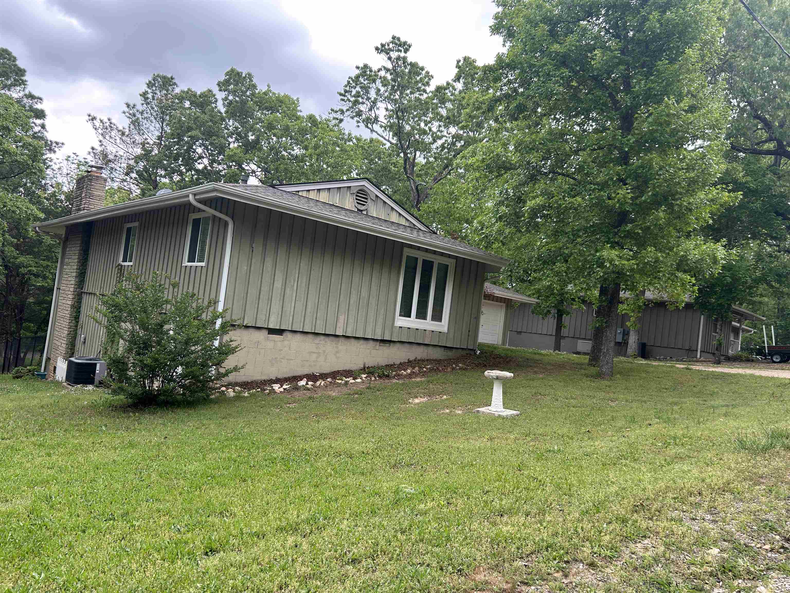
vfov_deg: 53.1
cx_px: 395
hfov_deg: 67.3
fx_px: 593
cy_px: 296
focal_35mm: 26
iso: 50
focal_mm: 5.7
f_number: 1.5
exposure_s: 1/413
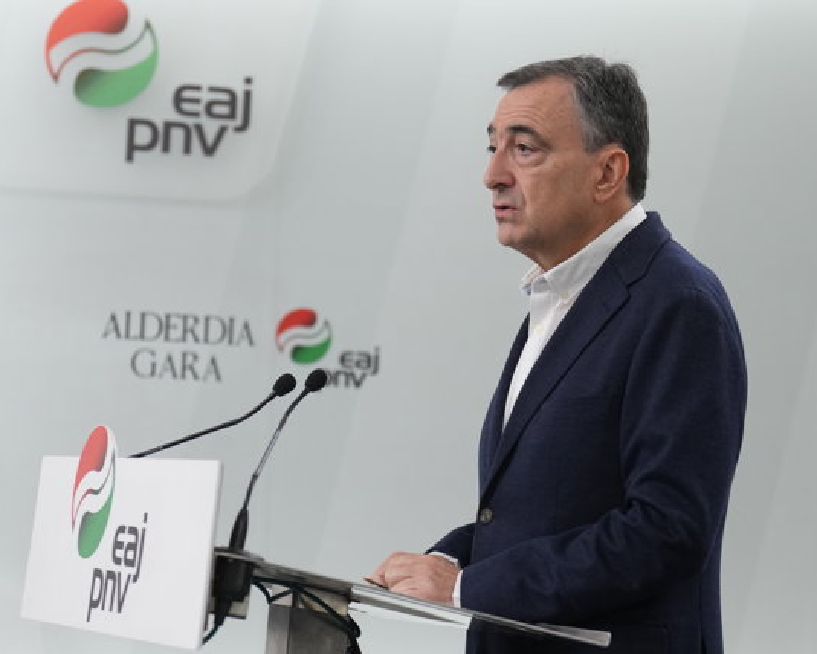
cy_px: 313
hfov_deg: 15.2
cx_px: 386
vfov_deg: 12.1
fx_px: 3071
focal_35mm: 127
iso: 1600
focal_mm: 70
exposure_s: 1/400
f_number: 2.8
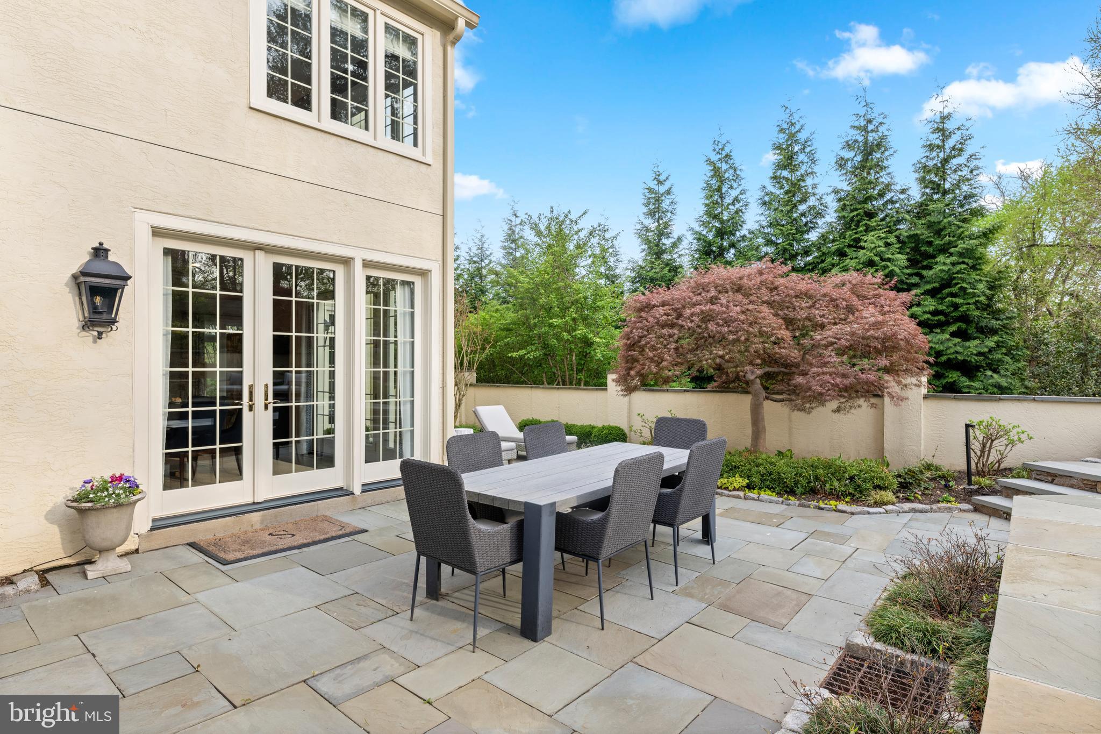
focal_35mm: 19
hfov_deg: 86.9
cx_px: 550
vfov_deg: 64.5
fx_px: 581
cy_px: 367
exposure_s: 1/200
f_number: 8
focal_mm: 19
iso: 640
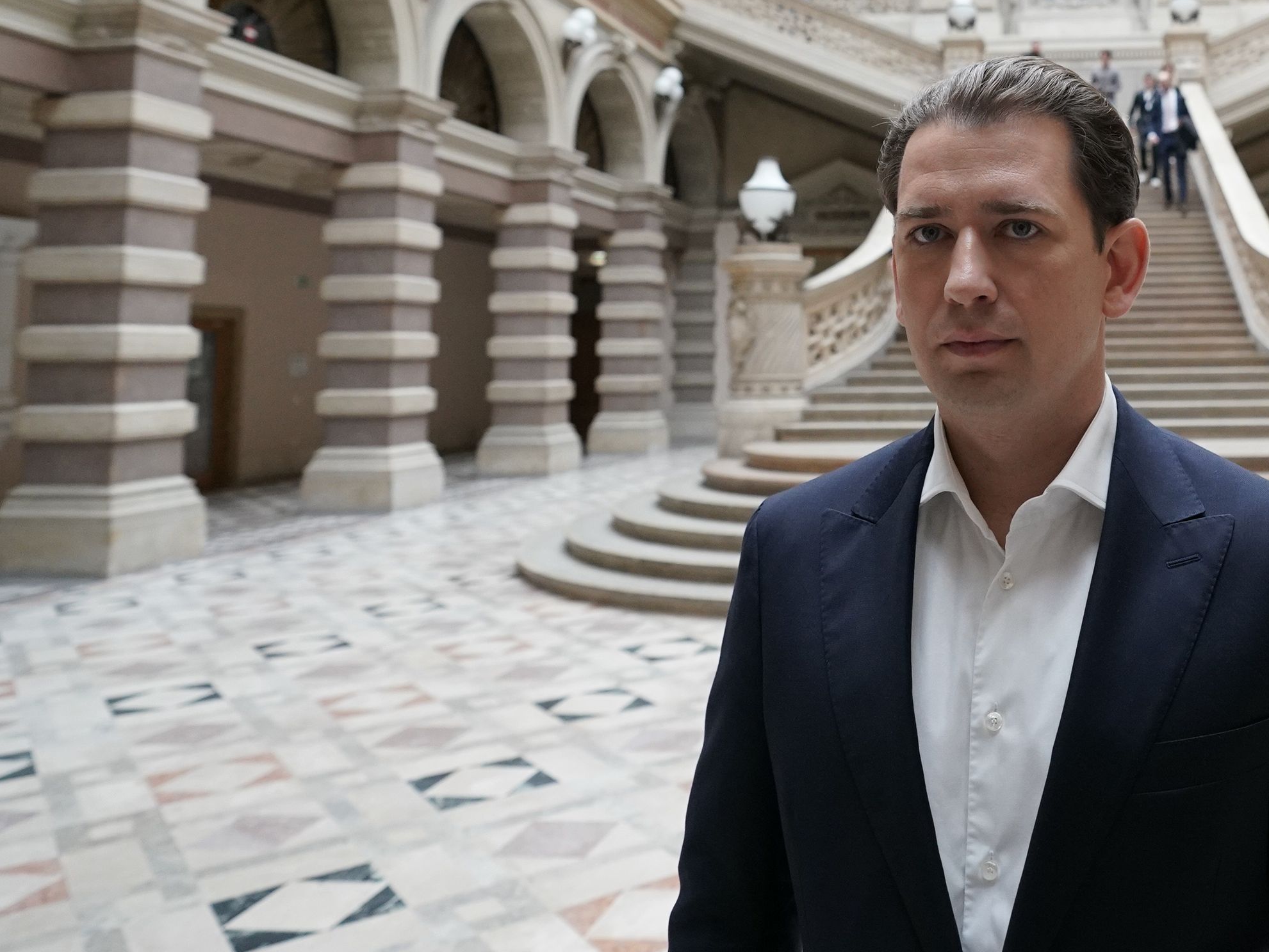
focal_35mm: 33
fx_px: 1210
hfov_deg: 51.7
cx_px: 1024
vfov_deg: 41.6
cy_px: 228
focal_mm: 17
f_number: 3.2
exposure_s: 1/800
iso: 2500
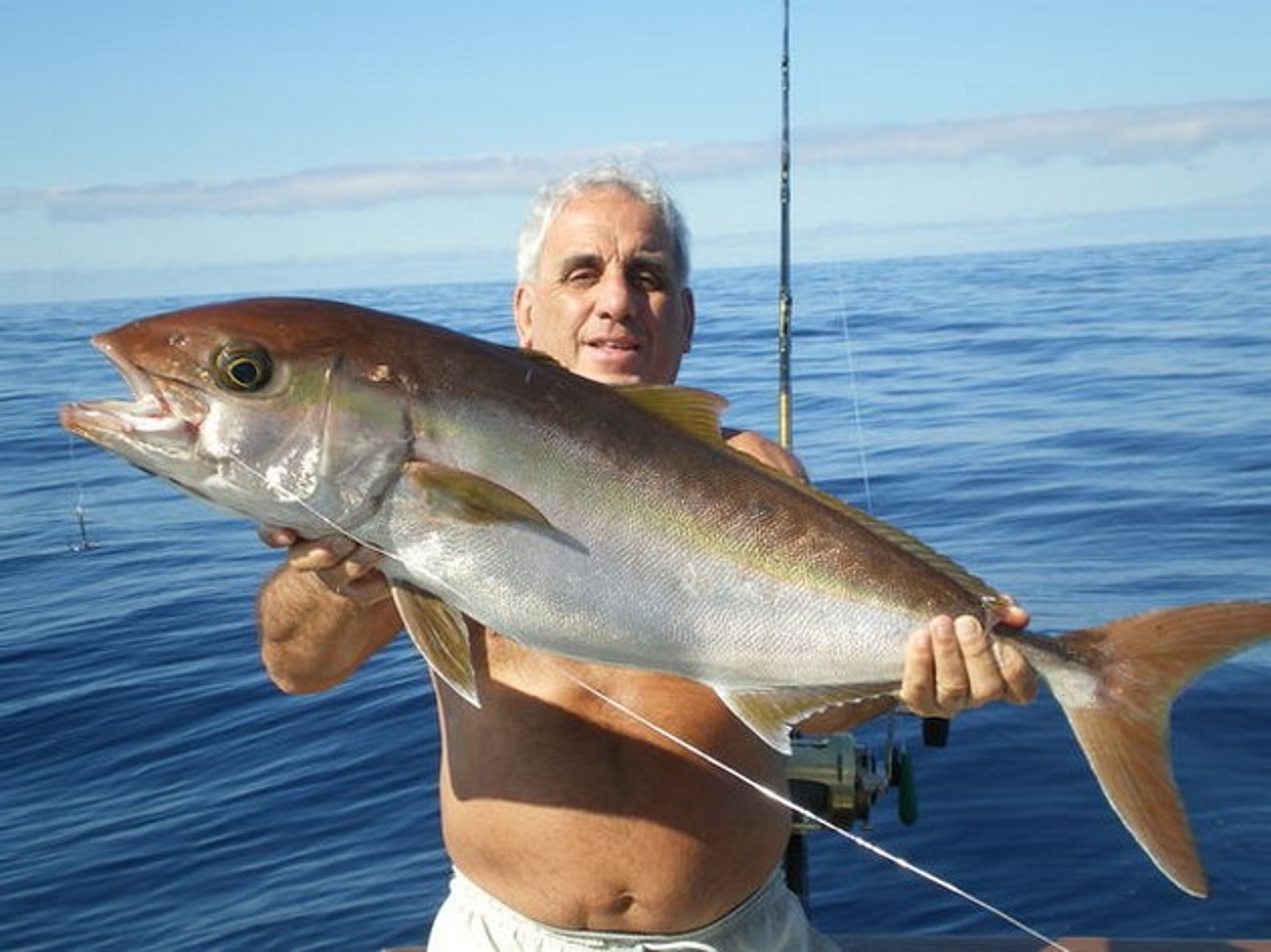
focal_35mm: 53
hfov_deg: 36.2
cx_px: 636
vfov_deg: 27.5
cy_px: 476
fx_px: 1945
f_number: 5.6
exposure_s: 1/250
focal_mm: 9.3
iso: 50
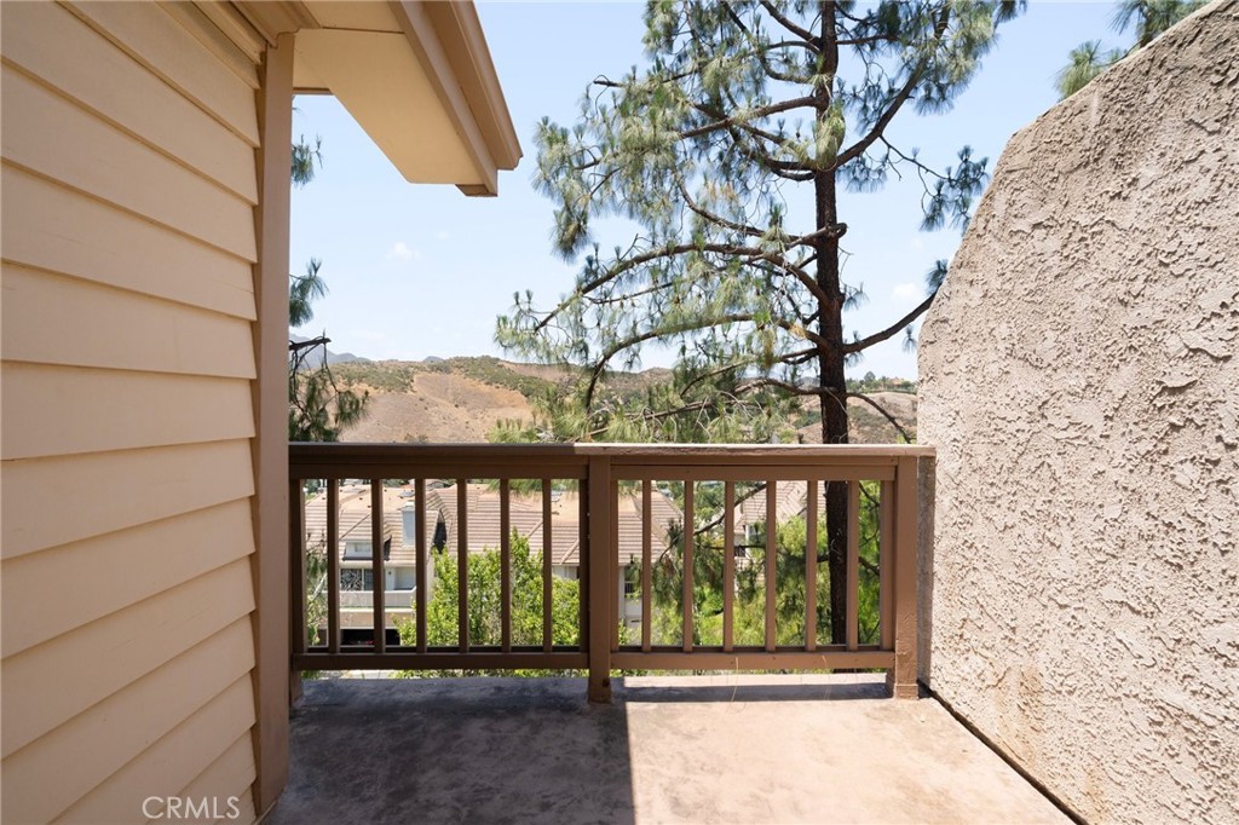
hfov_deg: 96.8
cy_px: 412
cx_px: 620
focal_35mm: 16
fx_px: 550
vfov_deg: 73.7
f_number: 8
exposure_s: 1/320
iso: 200
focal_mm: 16
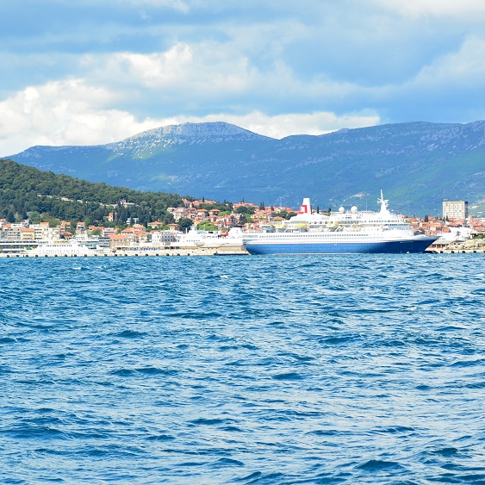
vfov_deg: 11.1
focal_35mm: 158
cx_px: 118
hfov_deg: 11.0
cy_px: 215
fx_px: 2505
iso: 100
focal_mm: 70
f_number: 5.6
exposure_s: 1/320
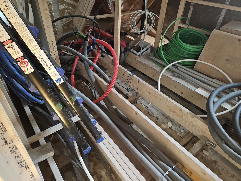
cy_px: 90
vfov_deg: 58.9
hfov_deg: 73.9
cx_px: 120
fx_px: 160
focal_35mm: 23
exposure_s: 1/25
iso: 800
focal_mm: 5.4
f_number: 1.8
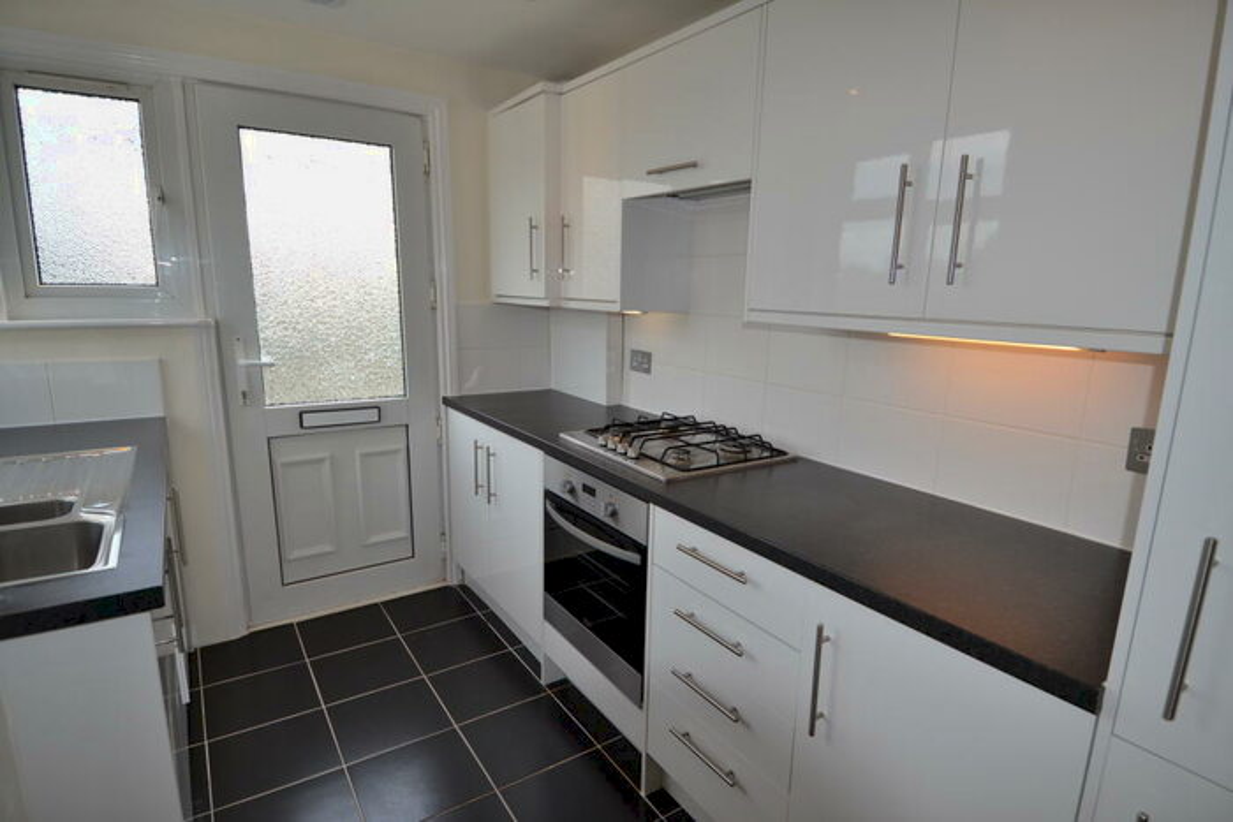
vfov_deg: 67.4
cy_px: 411
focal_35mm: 18
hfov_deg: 90.0
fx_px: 617
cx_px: 616
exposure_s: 1/125
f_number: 4
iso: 125
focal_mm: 12
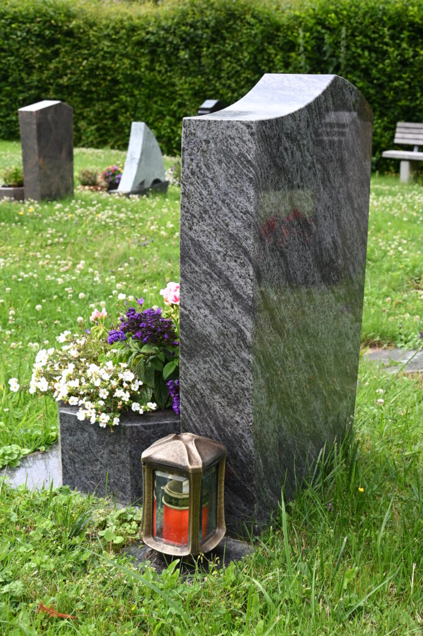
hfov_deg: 26.9
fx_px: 883
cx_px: 212
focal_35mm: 50
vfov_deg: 39.6
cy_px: 318
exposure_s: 1/160
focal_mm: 50
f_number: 11
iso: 400
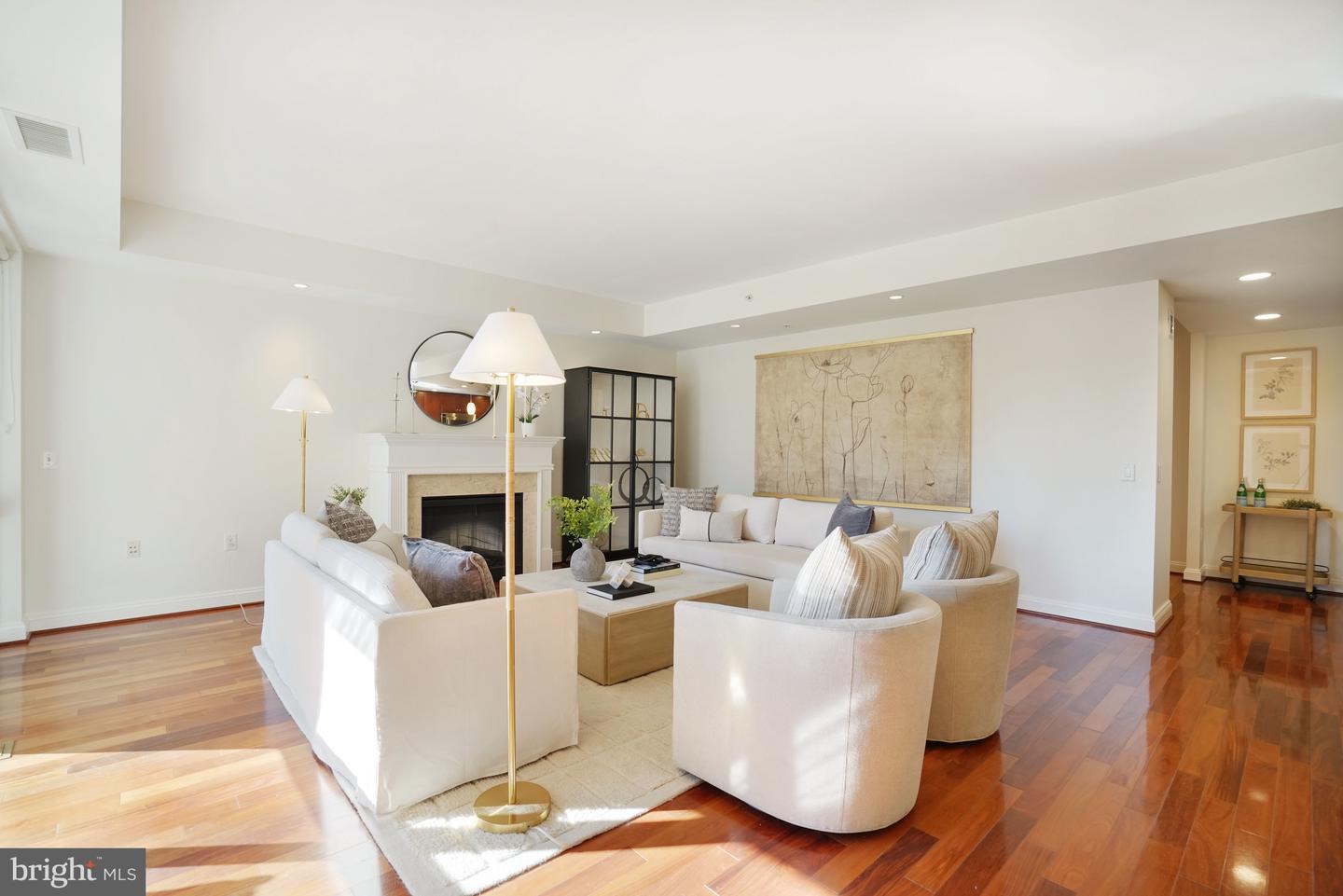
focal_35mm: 16
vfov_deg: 73.8
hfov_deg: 96.7
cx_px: 672
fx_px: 597
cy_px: 448
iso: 1250
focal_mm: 16
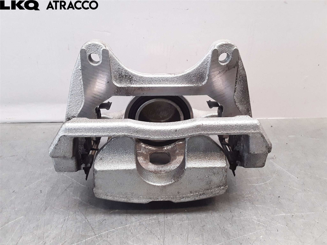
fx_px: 265
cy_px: 122
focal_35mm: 28
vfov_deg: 49.7
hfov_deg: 63.4
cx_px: 164
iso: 100
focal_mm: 2.91
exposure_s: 1/100
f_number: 1.9
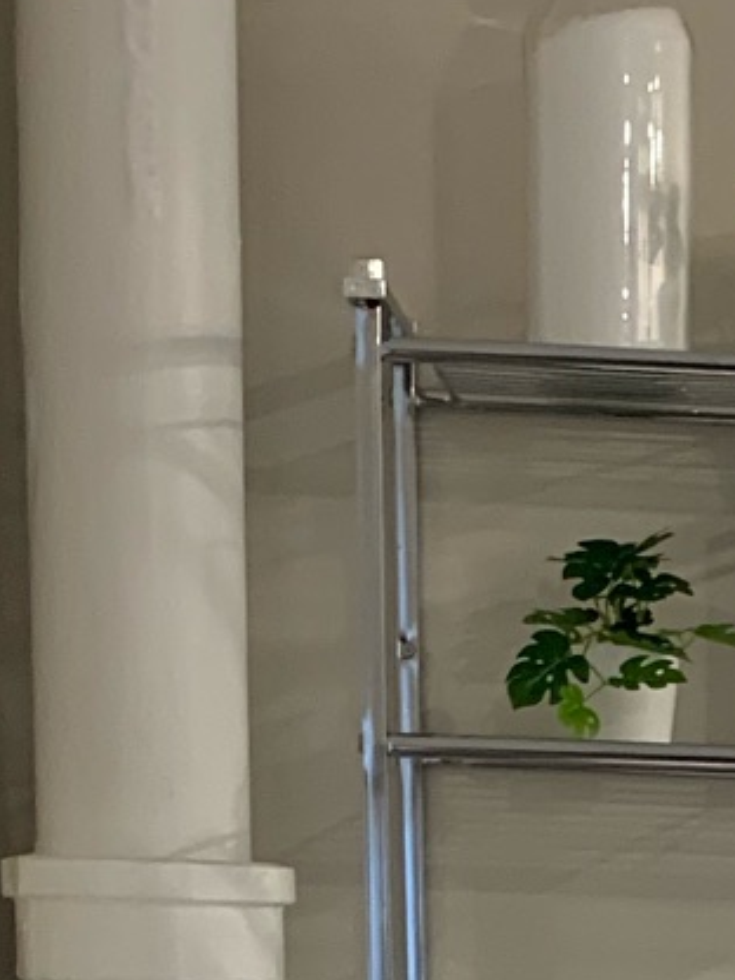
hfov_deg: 10.9
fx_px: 3624
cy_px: 1634
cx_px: 1298
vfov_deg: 14.0
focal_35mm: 128
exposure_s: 1/60
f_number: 1.8
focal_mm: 4.25
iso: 80
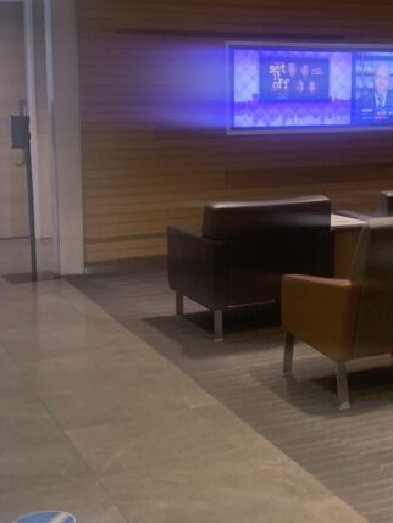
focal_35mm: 62
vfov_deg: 31.0
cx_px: 360
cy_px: 185
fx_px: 938
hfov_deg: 23.0
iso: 100
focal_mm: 4.25
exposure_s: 1/45
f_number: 1.8
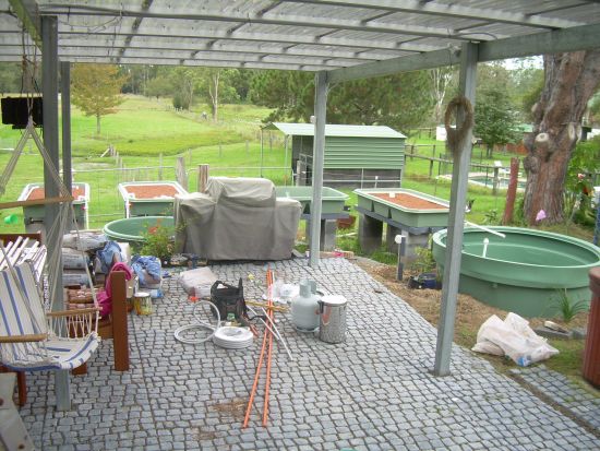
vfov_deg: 37.7
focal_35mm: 38
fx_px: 659
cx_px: 300
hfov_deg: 49.0
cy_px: 226
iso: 50
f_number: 2.8
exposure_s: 1/71.3
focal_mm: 6.3
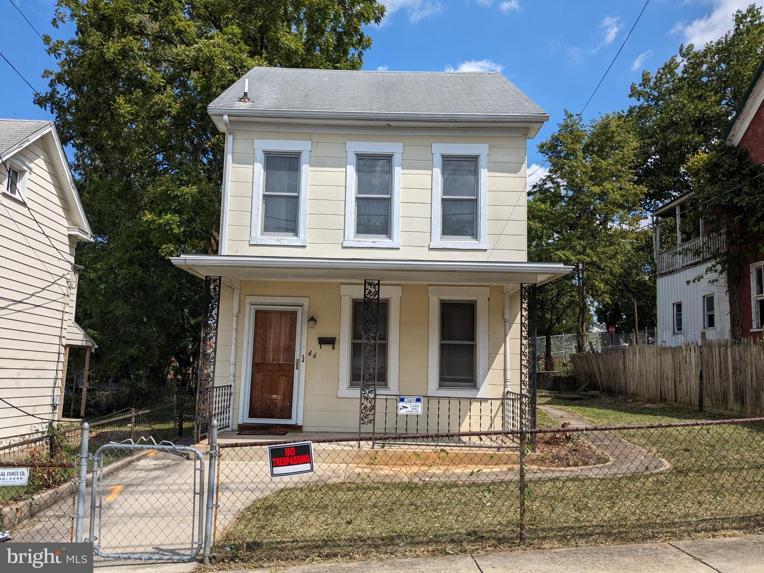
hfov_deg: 65.3
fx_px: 596
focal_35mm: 27
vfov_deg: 51.4
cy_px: 286
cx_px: 382
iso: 50
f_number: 1.73
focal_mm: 4.38
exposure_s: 1/2924
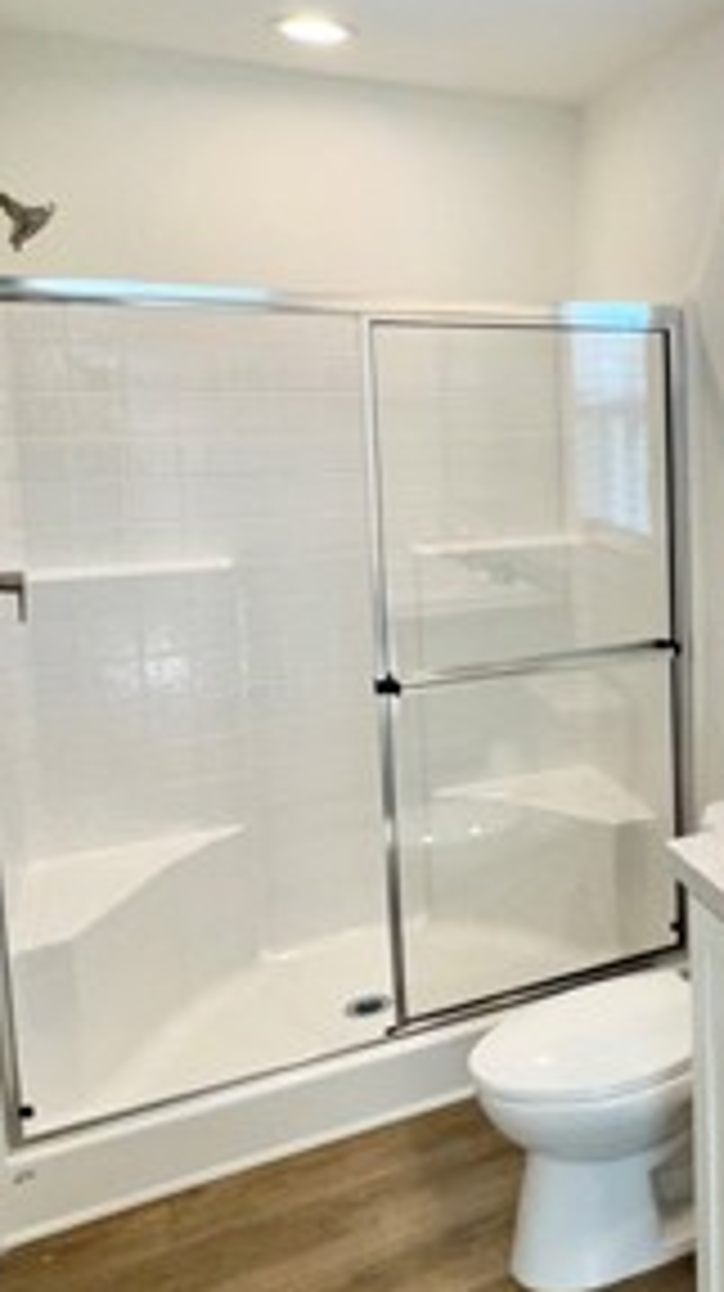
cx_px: 863
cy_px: 518
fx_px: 1163
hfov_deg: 29.8
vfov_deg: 57.6
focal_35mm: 34
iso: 50
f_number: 2.2
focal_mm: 2.22
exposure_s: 1/120
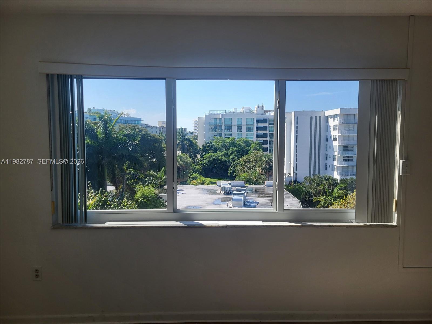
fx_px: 324
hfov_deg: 67.3
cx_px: 216
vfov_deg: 53.1
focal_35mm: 26
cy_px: 162
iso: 40
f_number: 1.8
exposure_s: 1/617
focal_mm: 5.4
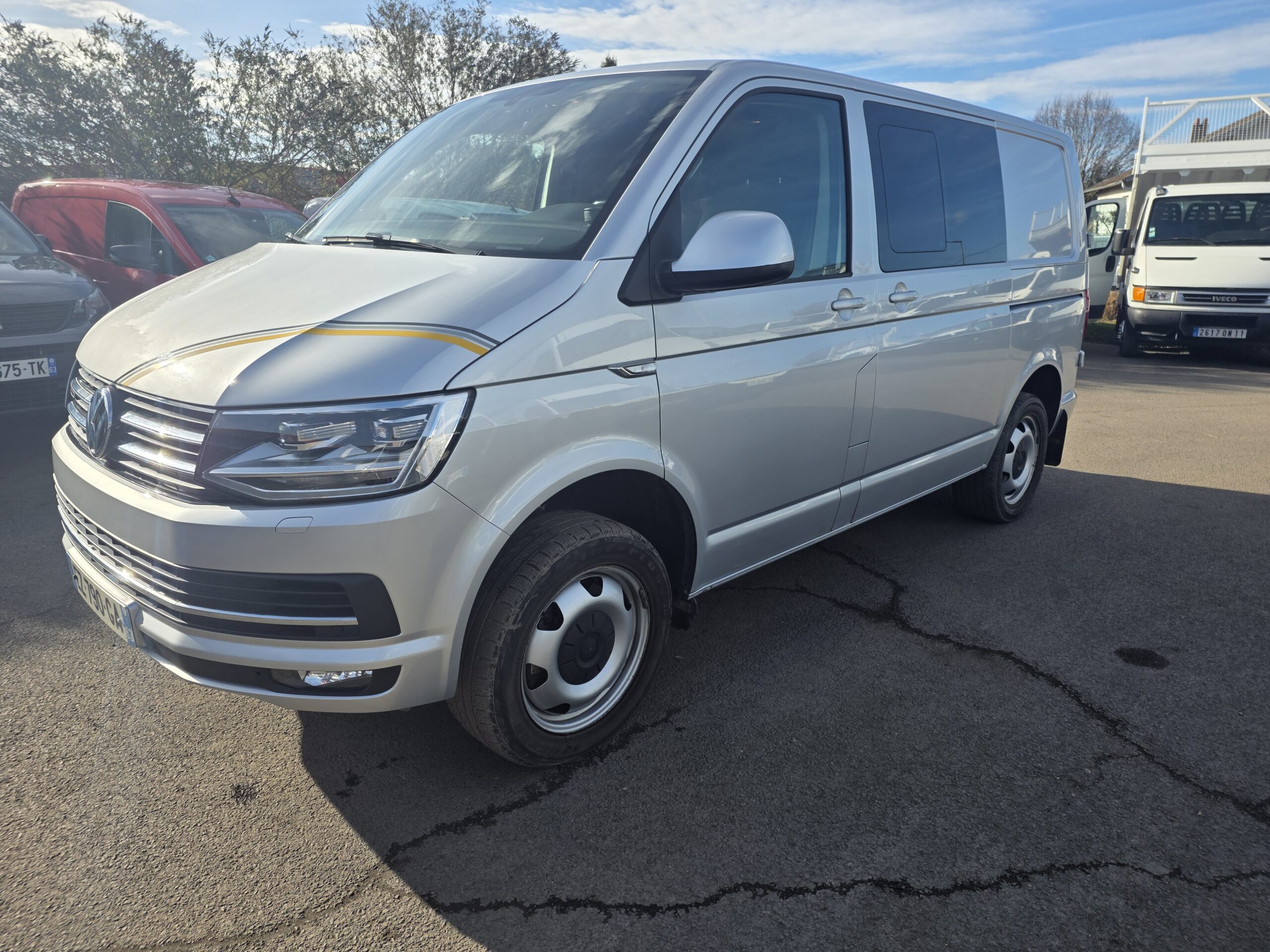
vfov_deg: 58.9
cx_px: 635
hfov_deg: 73.9
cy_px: 476
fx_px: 844
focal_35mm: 23
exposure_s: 1/5447
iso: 80
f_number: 1.7
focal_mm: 6.25
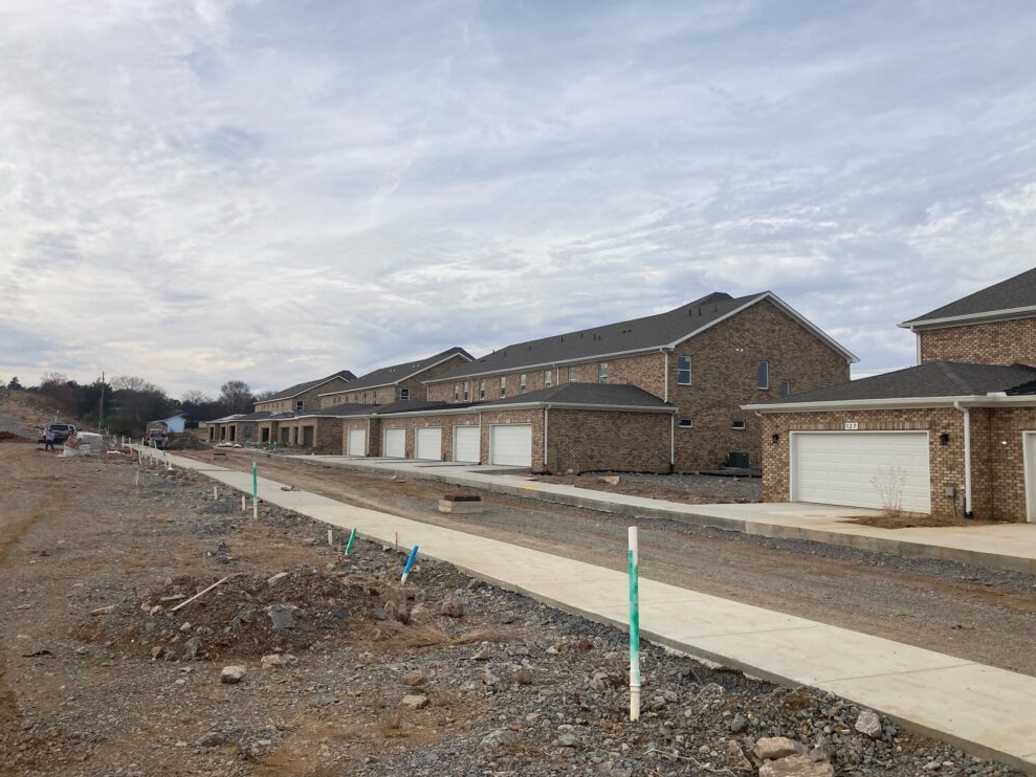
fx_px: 868
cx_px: 533
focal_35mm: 29
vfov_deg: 48.2
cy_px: 381
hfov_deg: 61.6
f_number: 1.8
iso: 20
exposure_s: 1/2288
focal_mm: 3.99
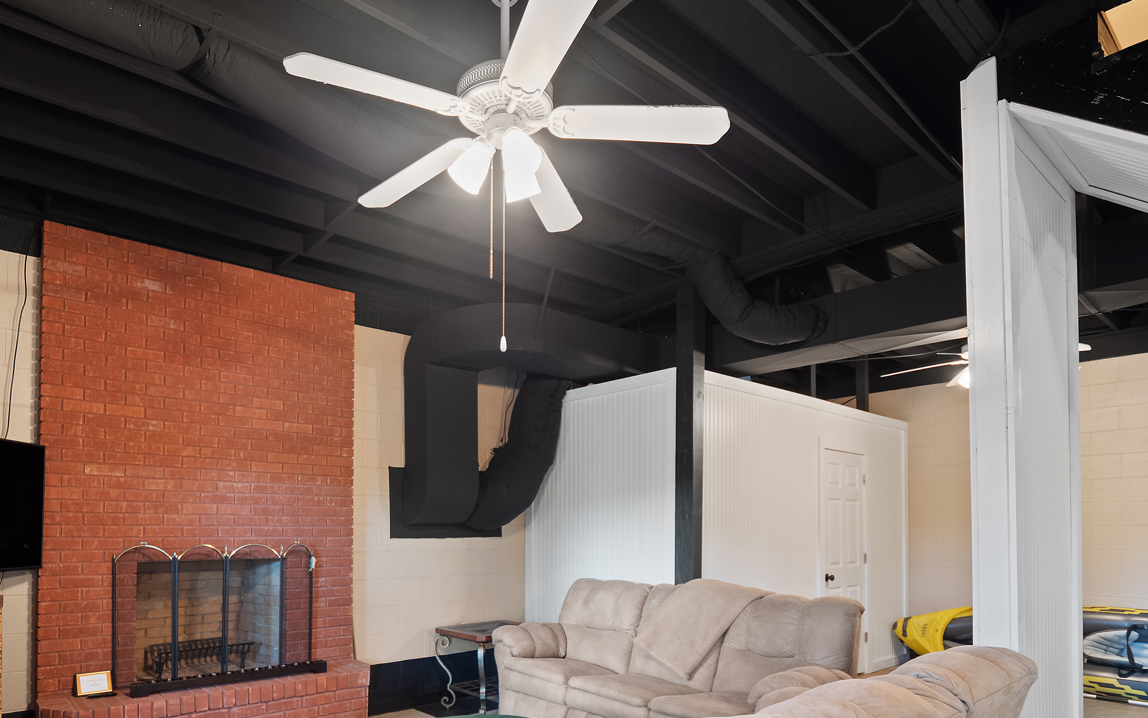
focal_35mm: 20
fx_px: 626
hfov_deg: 84.6
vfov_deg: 58.3
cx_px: 499
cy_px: 478
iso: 400
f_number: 2.8
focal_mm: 8
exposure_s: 1/3
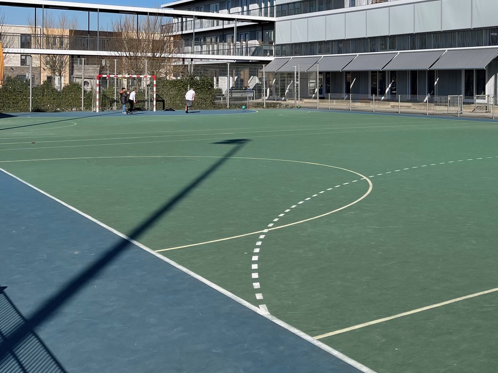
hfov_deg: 37.6
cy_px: 73
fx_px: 691
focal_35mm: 48
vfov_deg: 29.6
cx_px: 428
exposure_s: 1/5128
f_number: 1.6
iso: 32
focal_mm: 5.1
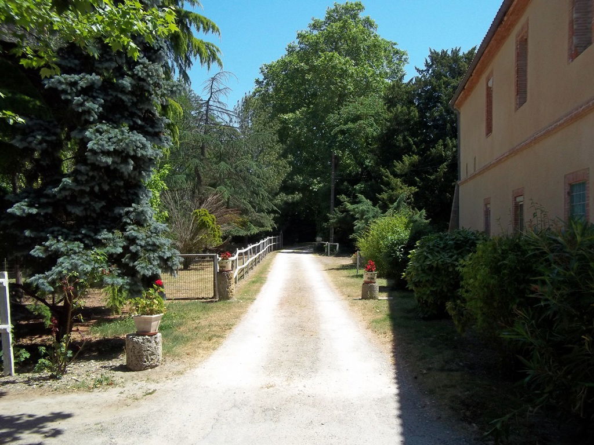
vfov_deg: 44.2
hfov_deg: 56.8
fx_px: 549
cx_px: 297
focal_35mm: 32
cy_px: 222
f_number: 5.5
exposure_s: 1/320
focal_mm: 5.7
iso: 80
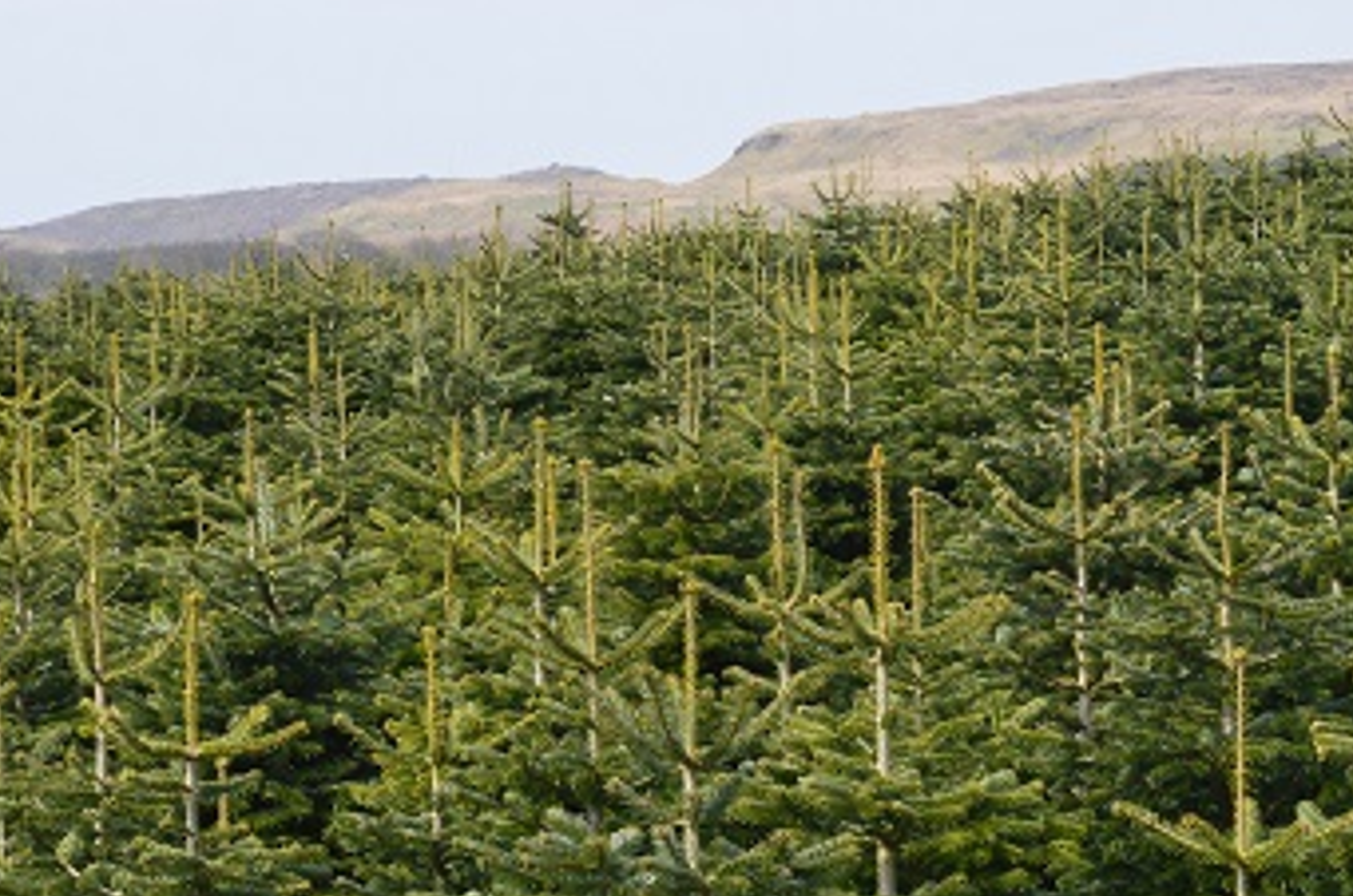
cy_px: 488
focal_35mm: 185
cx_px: 841
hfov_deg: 11.1
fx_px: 6940
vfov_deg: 7.4
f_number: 10
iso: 400
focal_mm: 70
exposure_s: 1/320
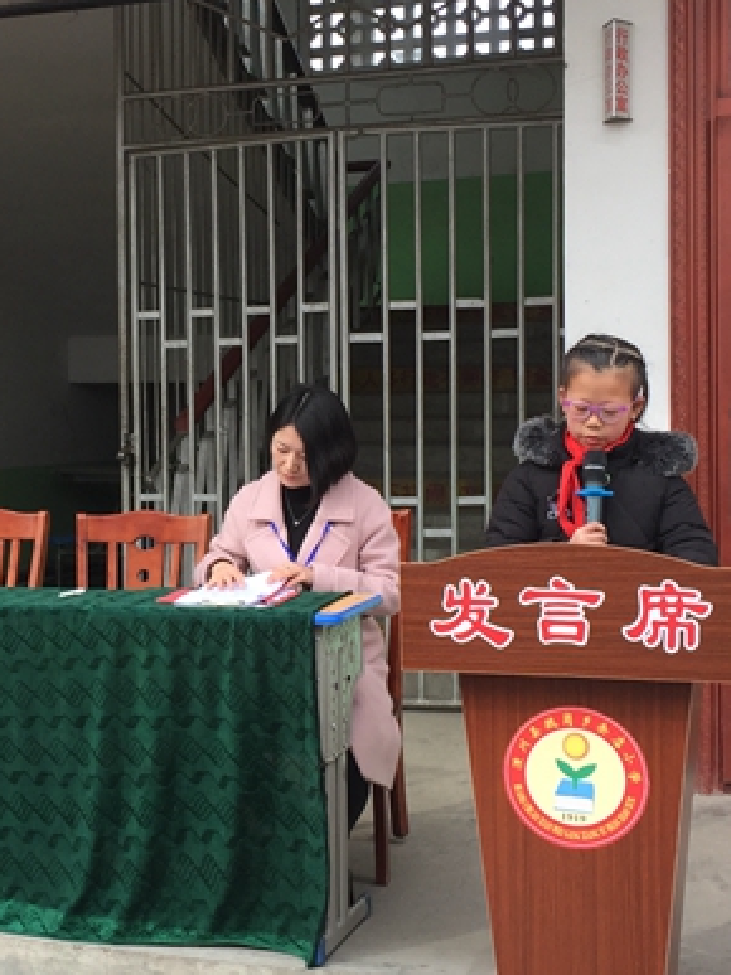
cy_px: 466
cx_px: 184
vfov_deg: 32.2
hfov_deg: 24.1
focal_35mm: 60
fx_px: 1690
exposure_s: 1/366
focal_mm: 4.15
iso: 32
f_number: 2.2
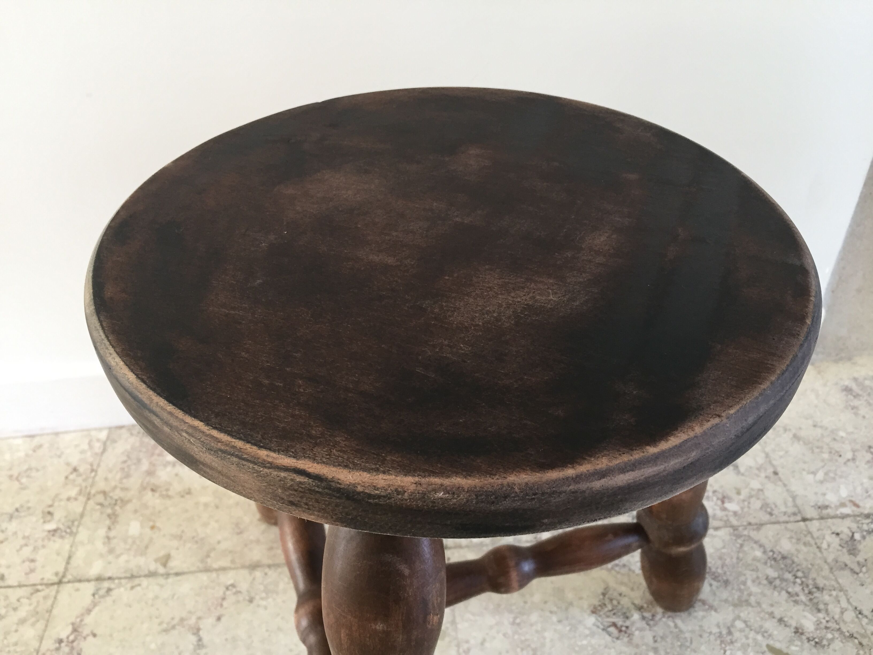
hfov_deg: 61.7
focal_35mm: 29
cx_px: 436
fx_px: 731
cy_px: 328
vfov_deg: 48.2
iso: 160
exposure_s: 1/33
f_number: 2.2
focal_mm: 4.15
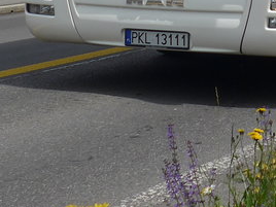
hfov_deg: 12.1
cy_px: -183
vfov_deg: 8.8
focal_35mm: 161
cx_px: 288
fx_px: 1284
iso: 80
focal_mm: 7.5
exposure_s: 1/2000
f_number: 3.2
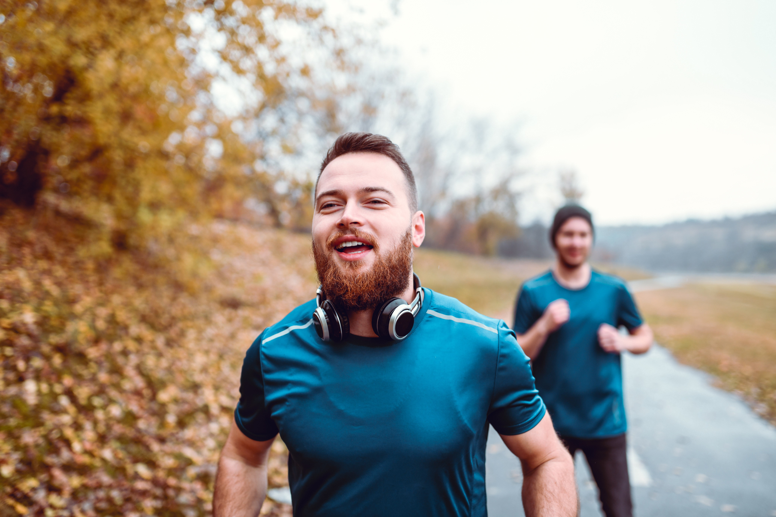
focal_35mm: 35
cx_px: 388
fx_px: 754
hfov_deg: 54.4
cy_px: 258
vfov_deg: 37.9
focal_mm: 35
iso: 400
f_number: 2
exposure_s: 1/640
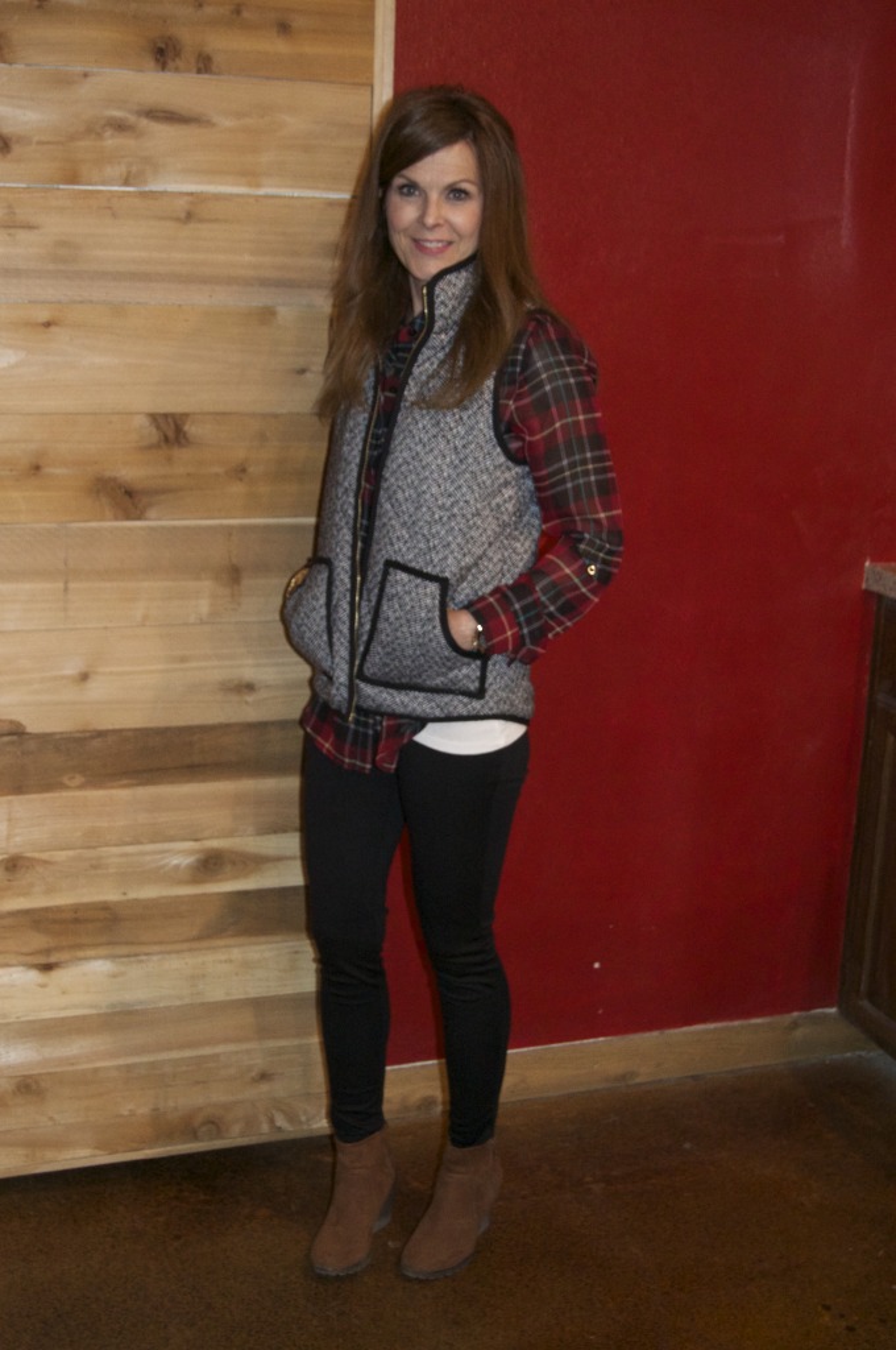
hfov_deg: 28.9
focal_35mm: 46
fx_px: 1741
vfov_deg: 42.4
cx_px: 448
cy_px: 675
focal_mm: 31
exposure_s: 1/60
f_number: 4.2
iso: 3200
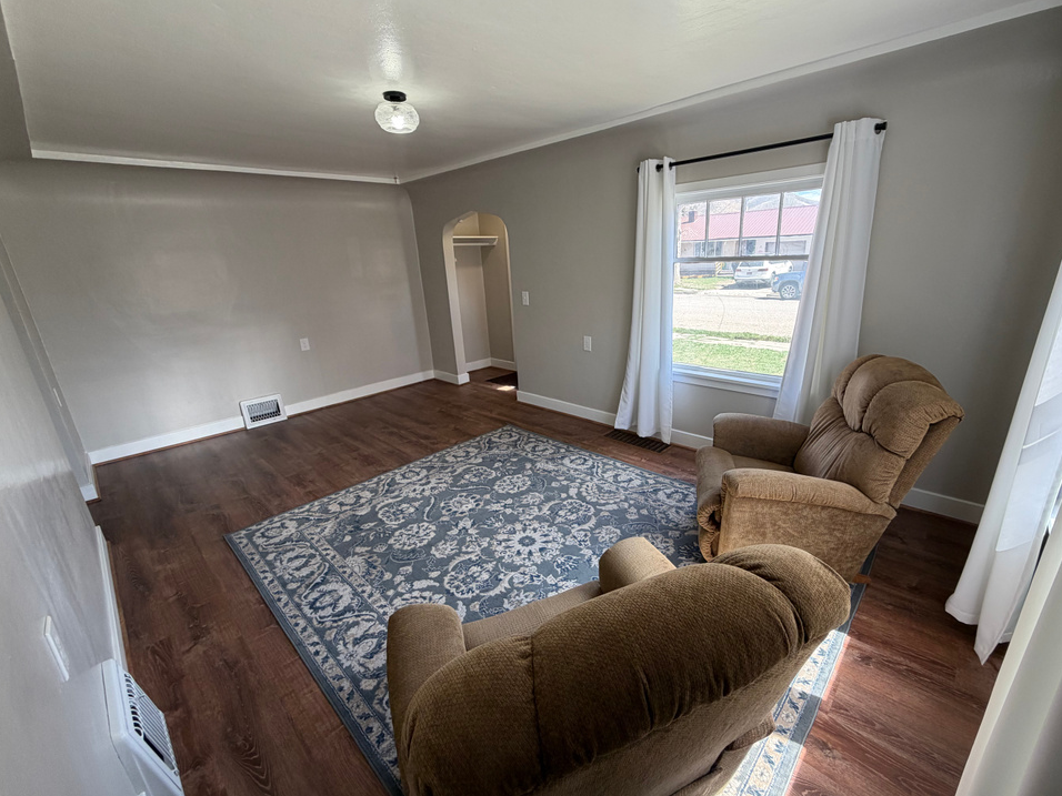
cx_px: 561
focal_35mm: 15
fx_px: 460
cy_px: 395
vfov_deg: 81.7
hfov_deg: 98.1
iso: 80
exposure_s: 1/121
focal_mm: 2.22
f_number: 2.2
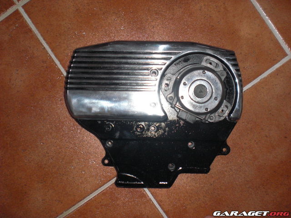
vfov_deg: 37.7
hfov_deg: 49.0
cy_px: 109
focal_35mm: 38
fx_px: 319
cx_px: 146
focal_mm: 6.3
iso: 200
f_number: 3.1
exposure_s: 1/60
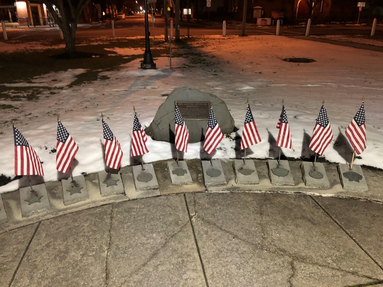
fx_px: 310
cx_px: 192
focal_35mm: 28
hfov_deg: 63.4
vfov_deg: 49.7
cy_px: 144
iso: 100
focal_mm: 3.99
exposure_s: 1/5
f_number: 1.8
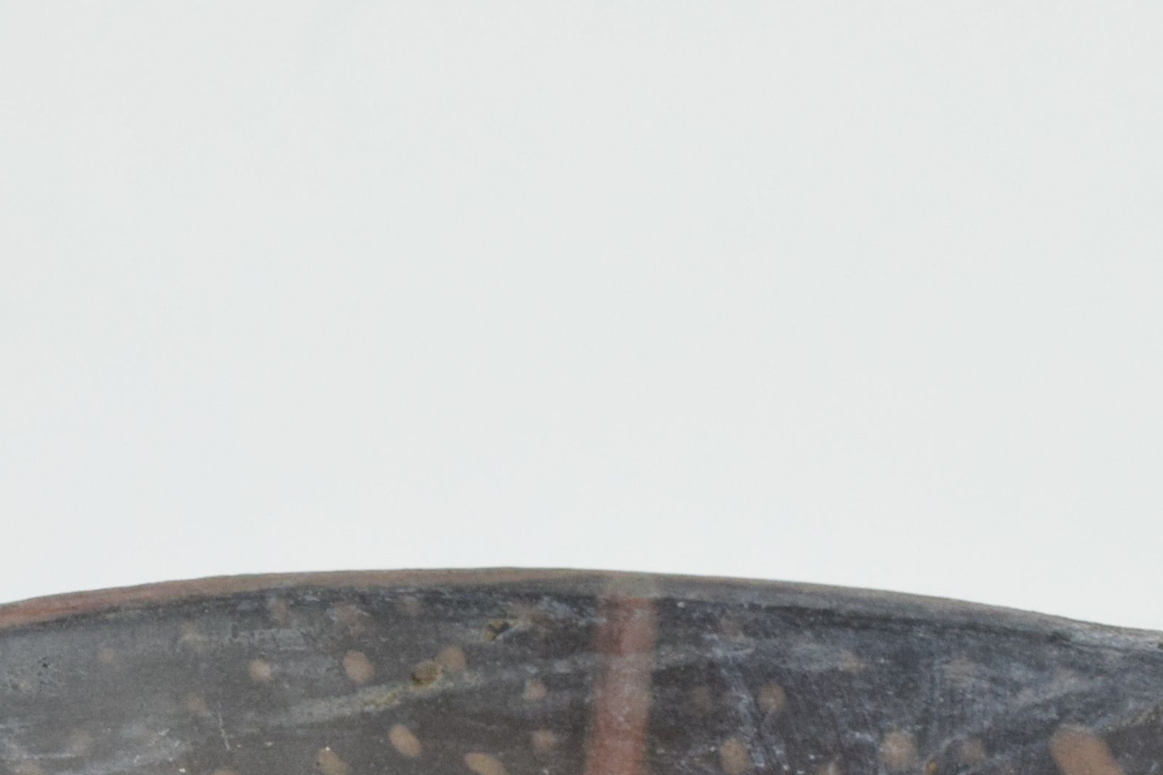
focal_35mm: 314
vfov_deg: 4.3
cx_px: 591
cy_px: 1208
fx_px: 10139
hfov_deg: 6.6
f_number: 5.6
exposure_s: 1/125
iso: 800
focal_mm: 55
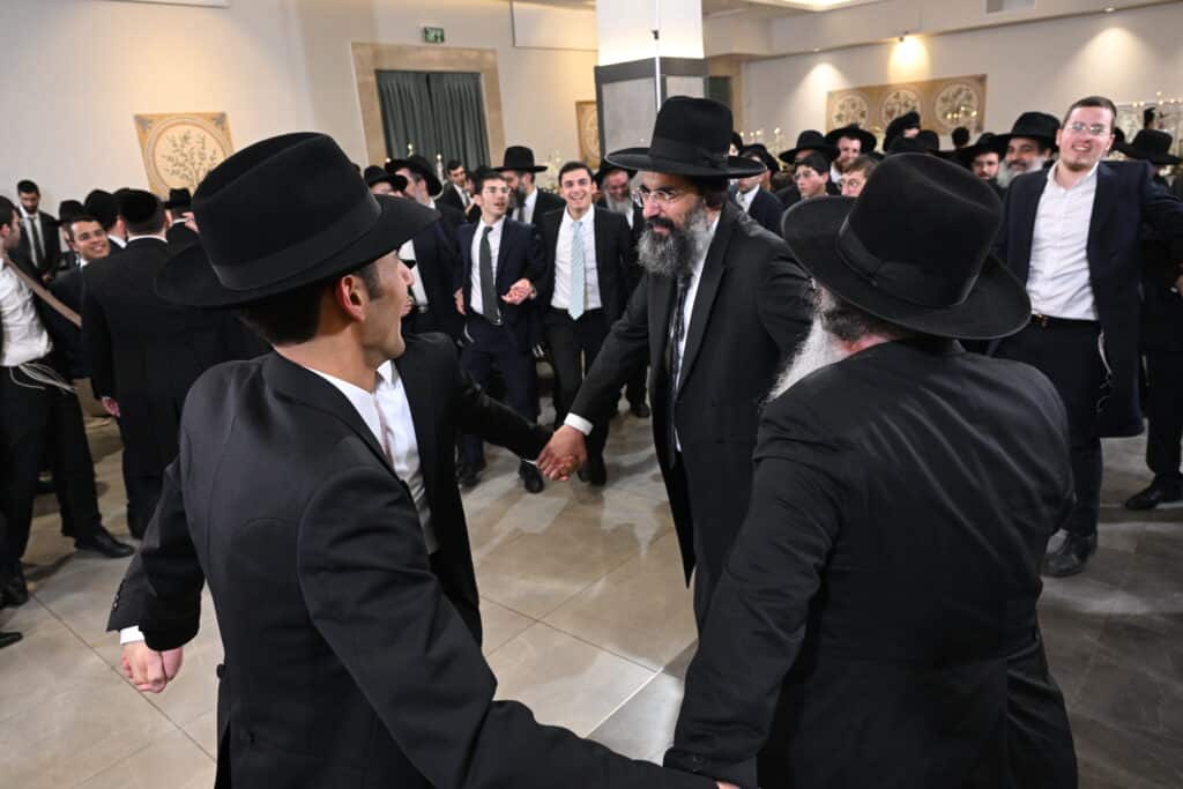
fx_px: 838
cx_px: 592
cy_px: 394
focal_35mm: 26
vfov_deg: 50.4
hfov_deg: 70.4
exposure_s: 1/200
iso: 2500
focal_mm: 25.5
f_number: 5.6
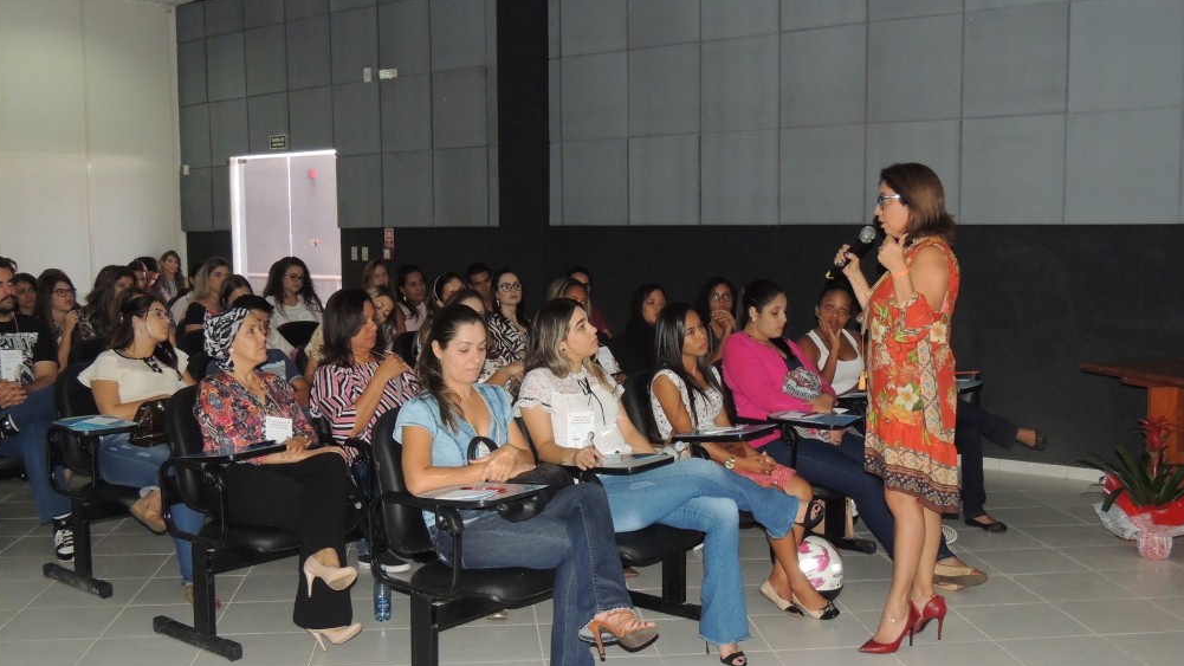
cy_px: 338
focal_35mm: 39
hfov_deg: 51.6
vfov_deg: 30.4
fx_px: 1224
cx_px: 588
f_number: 3.3
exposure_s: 1/30
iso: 400
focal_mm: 6.2
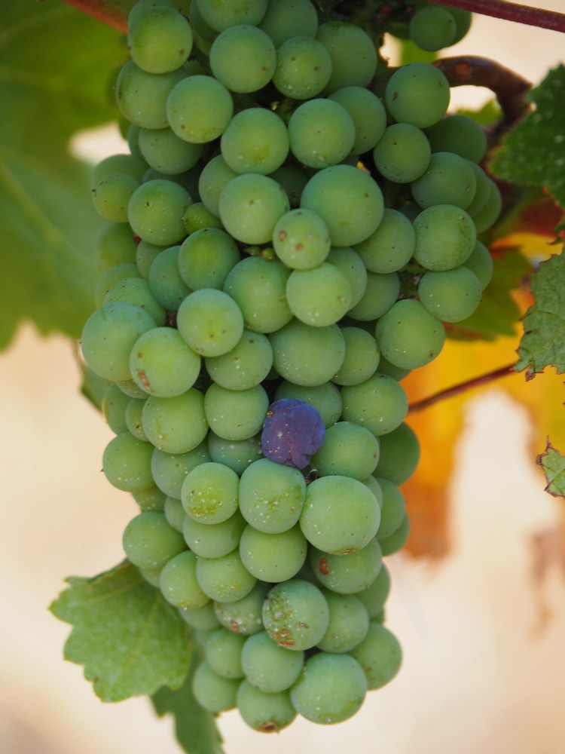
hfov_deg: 5.0
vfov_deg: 6.6
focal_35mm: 300
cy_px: 377
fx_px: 6529
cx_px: 282
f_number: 5.6
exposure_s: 1/250
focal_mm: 150
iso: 250
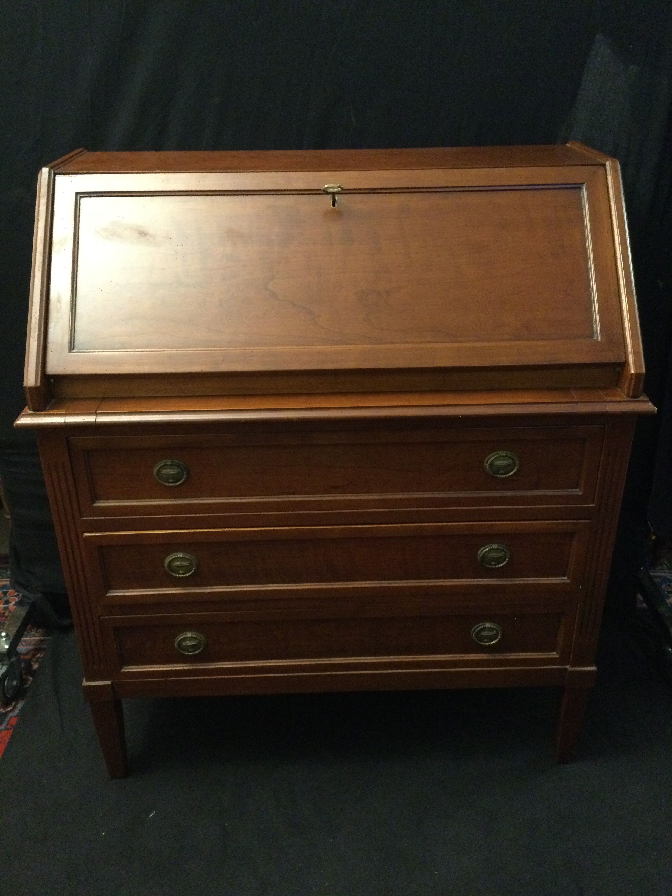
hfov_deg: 45.4
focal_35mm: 31
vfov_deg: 58.4
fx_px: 802
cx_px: 336
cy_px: 448
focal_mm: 3.3
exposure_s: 1/17
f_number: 2.4
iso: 500
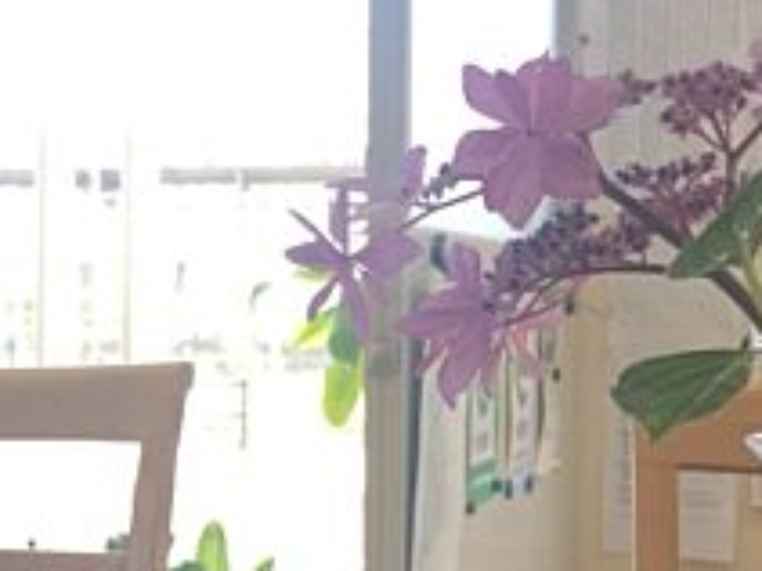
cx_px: -206
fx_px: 1936
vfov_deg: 16.7
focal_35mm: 88
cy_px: 369
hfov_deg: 20.5
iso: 40
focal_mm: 4.15
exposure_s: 1/120
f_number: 2.2
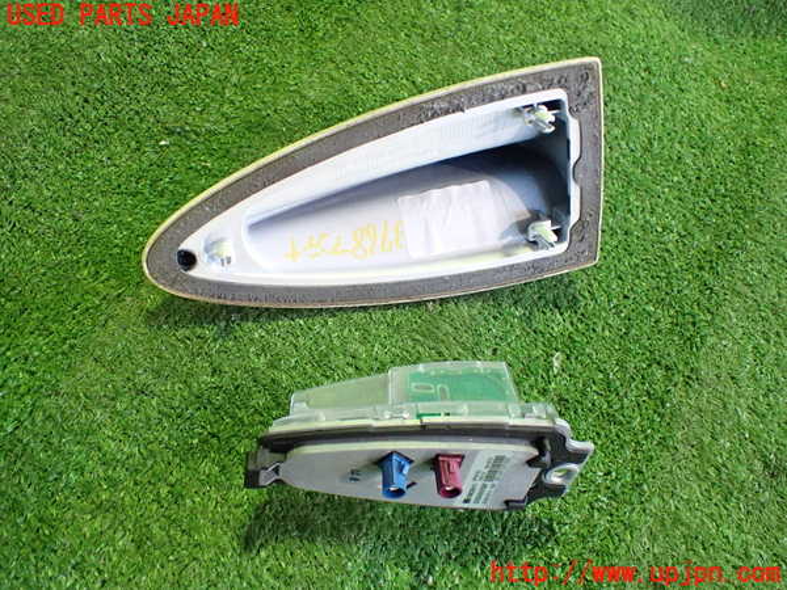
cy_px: 295
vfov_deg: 46.8
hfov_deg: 60.0
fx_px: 682
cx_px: 394
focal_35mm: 30
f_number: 2.3
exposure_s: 1/50
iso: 800
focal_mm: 5.4
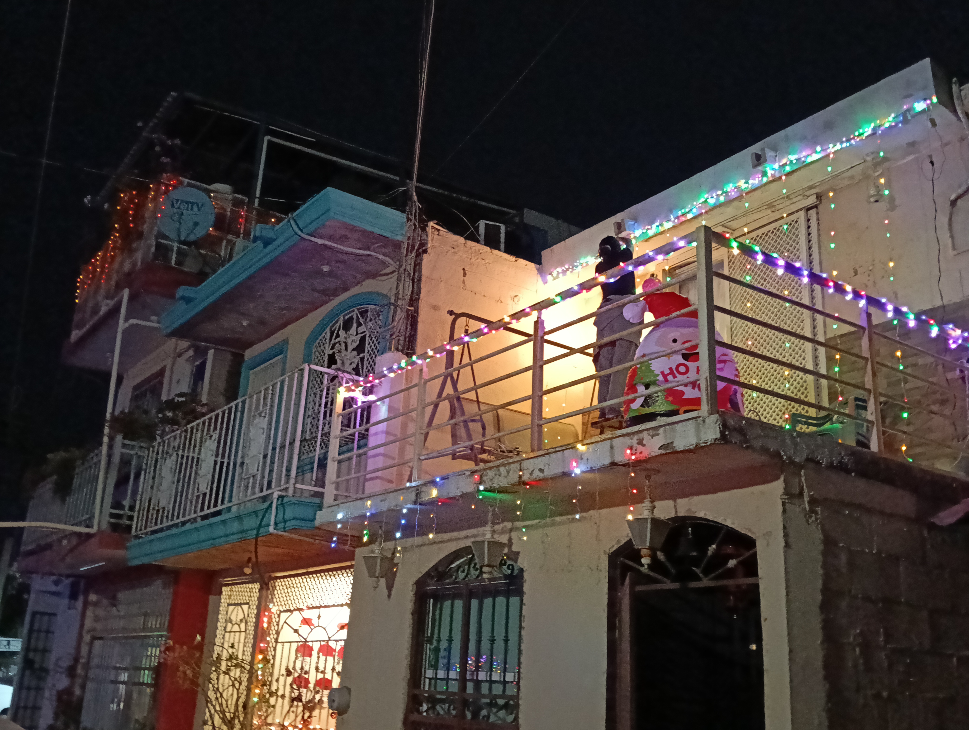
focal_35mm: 33
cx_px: 484
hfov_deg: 55.3
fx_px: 925
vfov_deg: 43.0
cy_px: 365
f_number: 1.8
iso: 1250
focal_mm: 3.98
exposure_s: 1/15
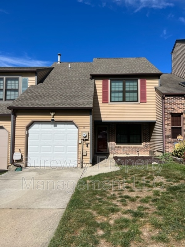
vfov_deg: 67.3
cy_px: 124
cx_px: 92
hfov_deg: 53.1
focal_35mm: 26
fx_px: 185
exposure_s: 1/6579
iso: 50
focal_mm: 5.7
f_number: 1.5
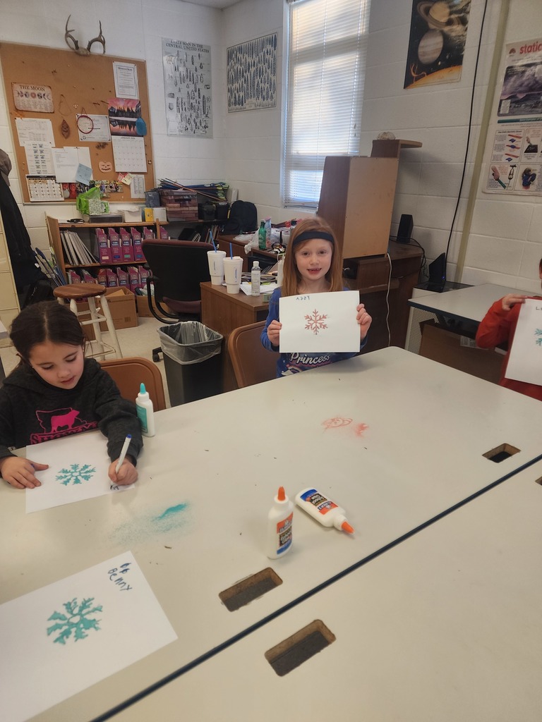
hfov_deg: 58.9
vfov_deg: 73.9
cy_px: 361
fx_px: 480
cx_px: 271
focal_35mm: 23
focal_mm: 6.4
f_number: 1.8
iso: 125
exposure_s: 1/120
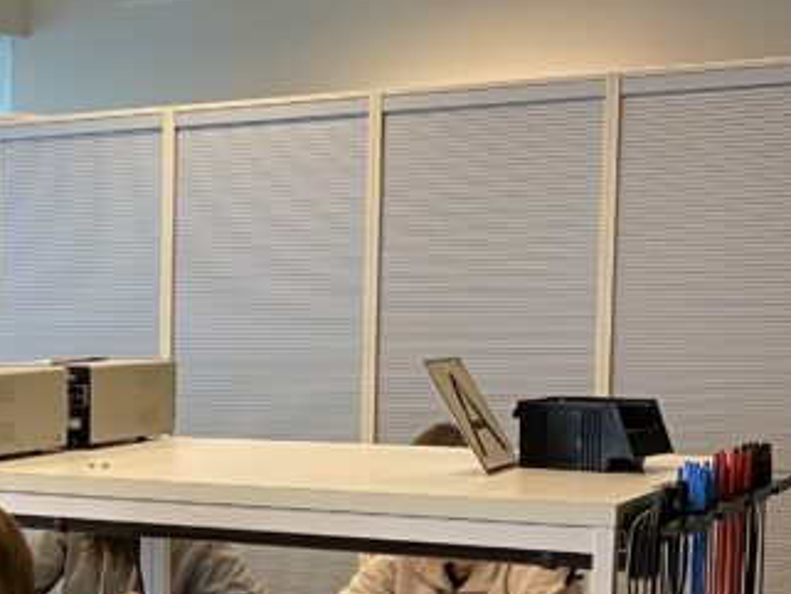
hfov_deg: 21.0
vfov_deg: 17.6
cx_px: -281
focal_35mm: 83
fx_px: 1897
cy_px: 513
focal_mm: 4.25
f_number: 1.8
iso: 160
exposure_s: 1/50
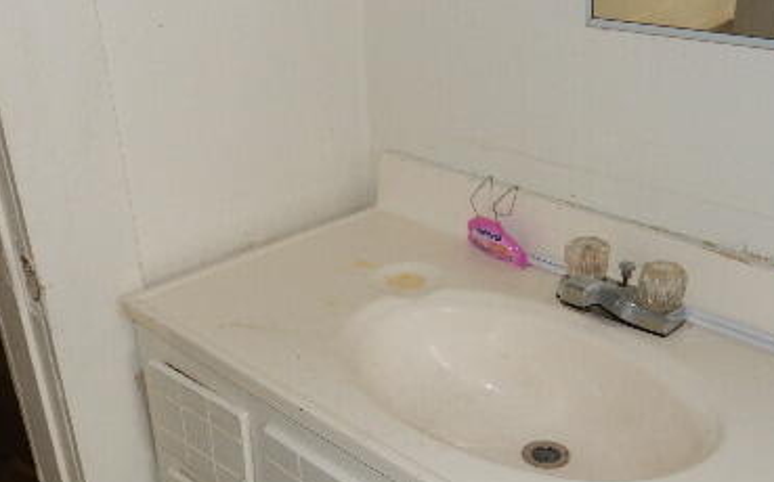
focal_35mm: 46
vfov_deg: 27.6
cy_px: 346
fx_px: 970
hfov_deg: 43.4
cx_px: 334
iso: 200
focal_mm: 4.5
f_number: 3.7
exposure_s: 1/30
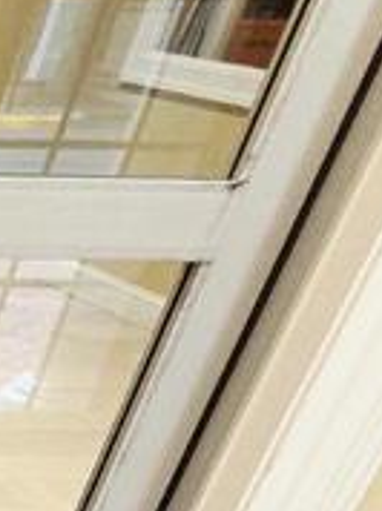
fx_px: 1165
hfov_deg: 11.7
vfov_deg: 14.8
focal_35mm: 79
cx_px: -721
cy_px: 1237
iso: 640
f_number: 2.2
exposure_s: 1/60.2
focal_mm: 2.2
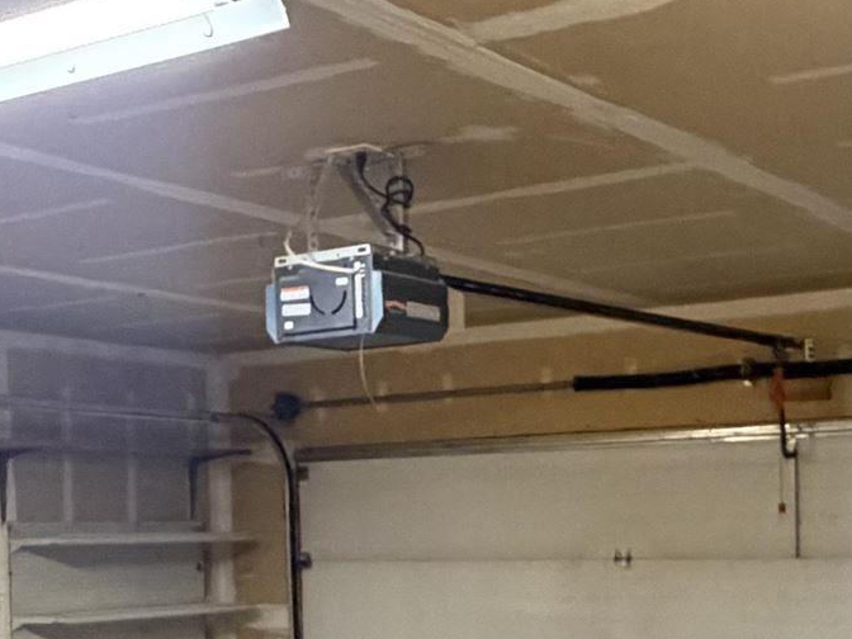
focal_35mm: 64
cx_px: 412
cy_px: 552
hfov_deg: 30.3
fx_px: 1575
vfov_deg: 22.5
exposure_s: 1/60
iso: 640
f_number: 2.2
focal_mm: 2.22
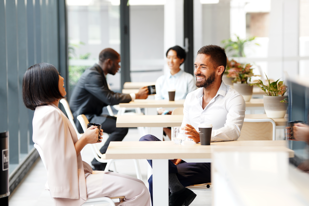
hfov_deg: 14.6
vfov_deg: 9.7
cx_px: 154
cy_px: 103
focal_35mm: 141
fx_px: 1210
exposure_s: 1/100
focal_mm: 94
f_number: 2.8
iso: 200
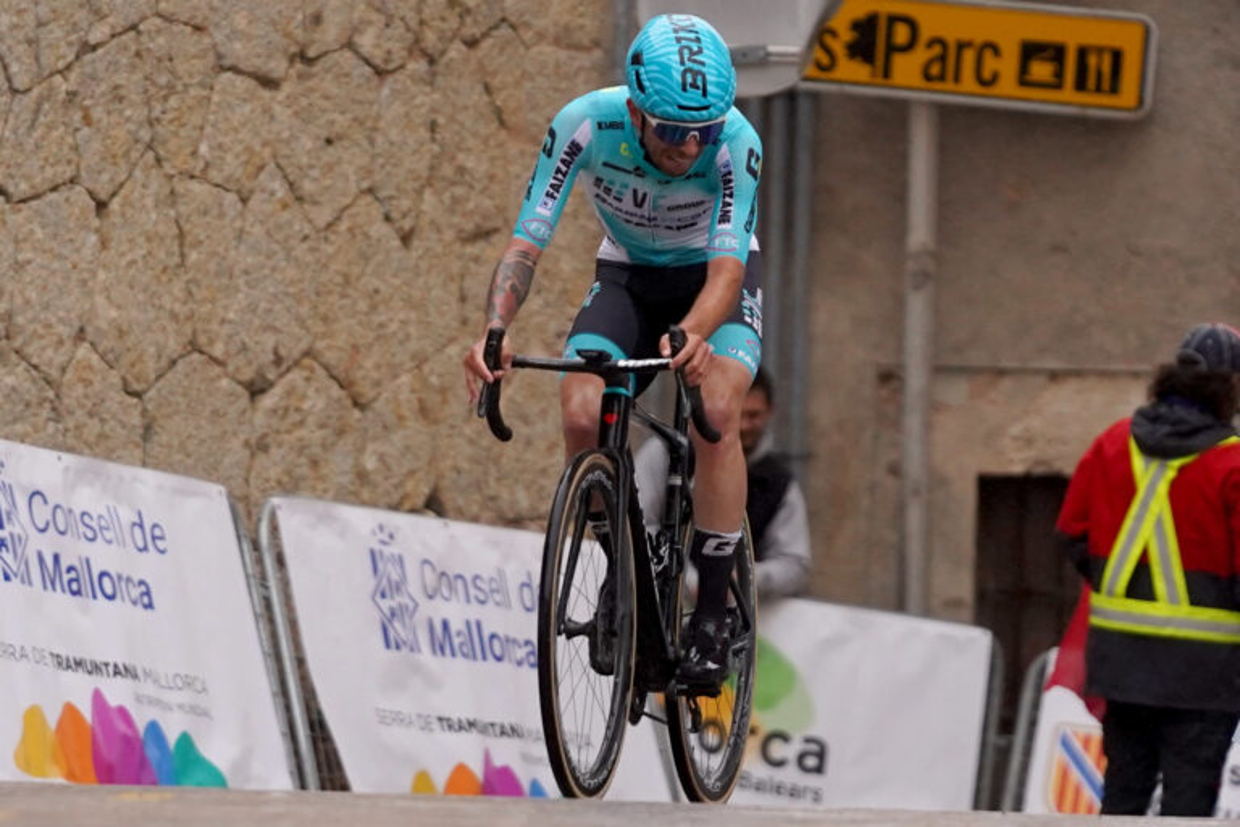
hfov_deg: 10.3
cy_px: 414
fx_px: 6888
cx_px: 620
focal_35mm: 200
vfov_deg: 6.9
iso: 1250
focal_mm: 200
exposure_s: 1/2000
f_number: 2.8
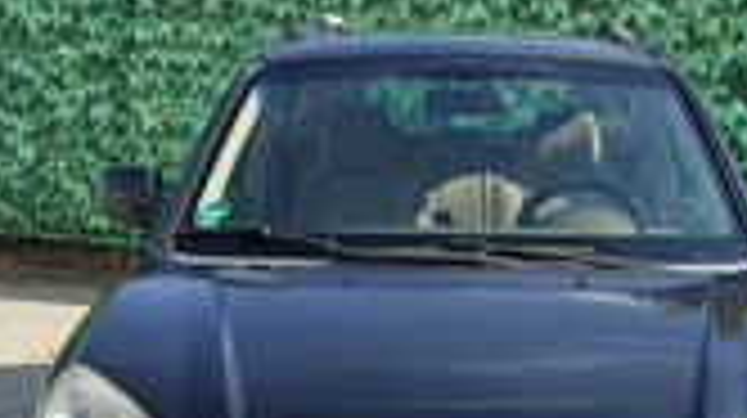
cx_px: 477
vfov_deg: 18.6
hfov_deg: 33.2
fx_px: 1247
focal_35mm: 63
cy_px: 414
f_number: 1.8
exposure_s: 1/1086
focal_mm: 5.59
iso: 80
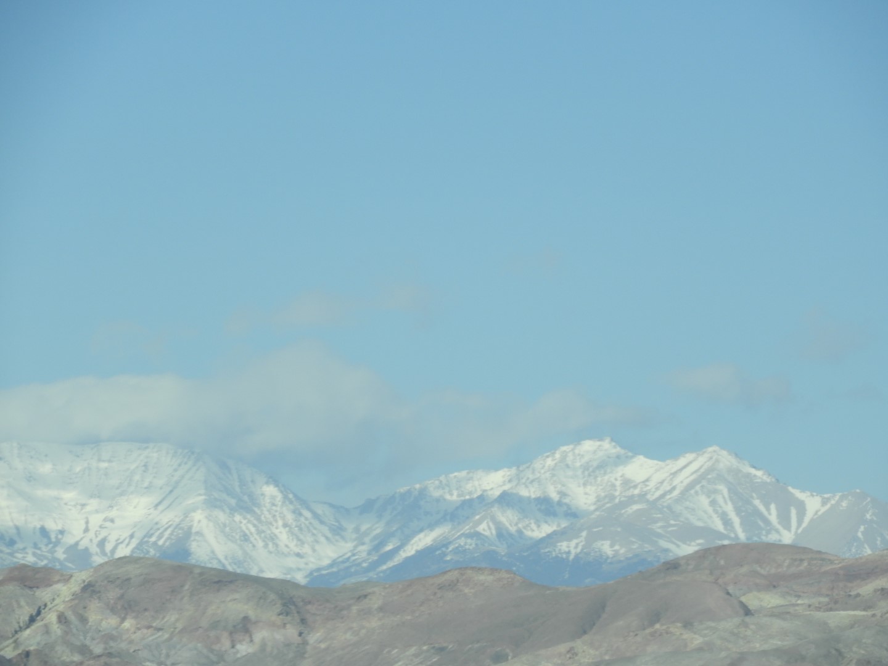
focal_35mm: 400
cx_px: 444
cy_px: 333
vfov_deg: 3.7
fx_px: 10261
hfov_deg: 5.0
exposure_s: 1/640
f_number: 5.6
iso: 100
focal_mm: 71.7
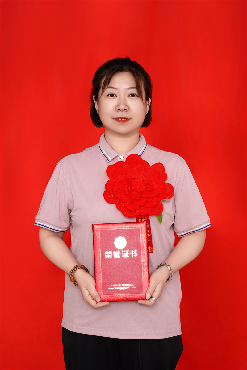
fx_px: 1081
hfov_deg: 13.0
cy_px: 185
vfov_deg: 19.5
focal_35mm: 105
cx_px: 124
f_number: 11
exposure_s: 1/160
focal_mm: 105
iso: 100
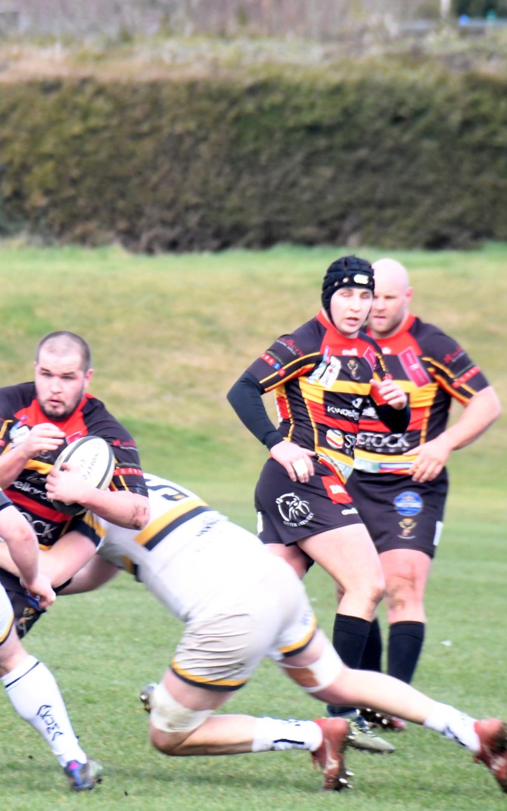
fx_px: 15250
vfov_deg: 3.0
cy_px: 406
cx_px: 44
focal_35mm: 690
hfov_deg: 1.9
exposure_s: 1/320
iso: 1600
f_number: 10
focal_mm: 300
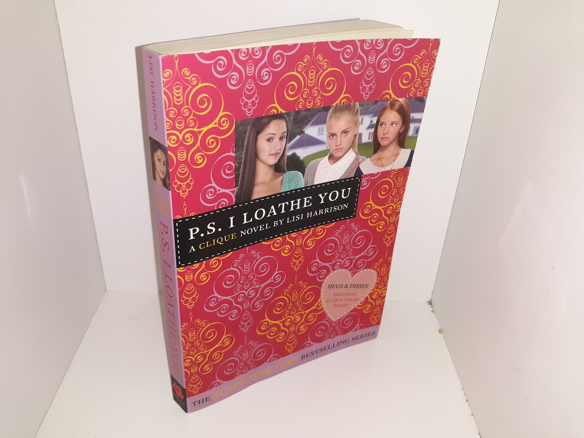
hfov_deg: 63.4
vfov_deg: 49.7
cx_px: 292
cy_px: 219
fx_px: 472
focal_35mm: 28
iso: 40
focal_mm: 3.7
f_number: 1.7
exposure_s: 1/126
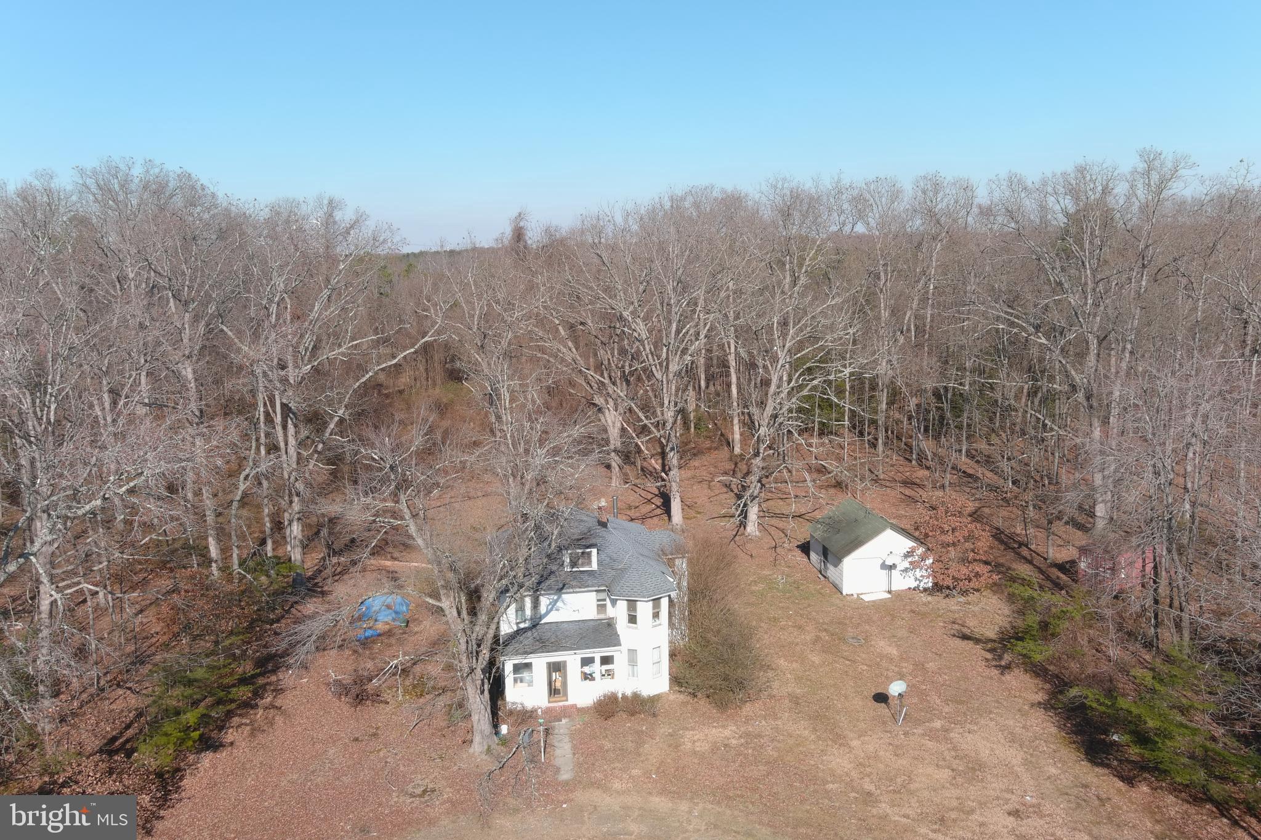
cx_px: 630
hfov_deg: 63.7
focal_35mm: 29
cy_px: 420
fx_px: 1016
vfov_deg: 45.0
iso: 100
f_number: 10
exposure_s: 1/80
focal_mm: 10.57
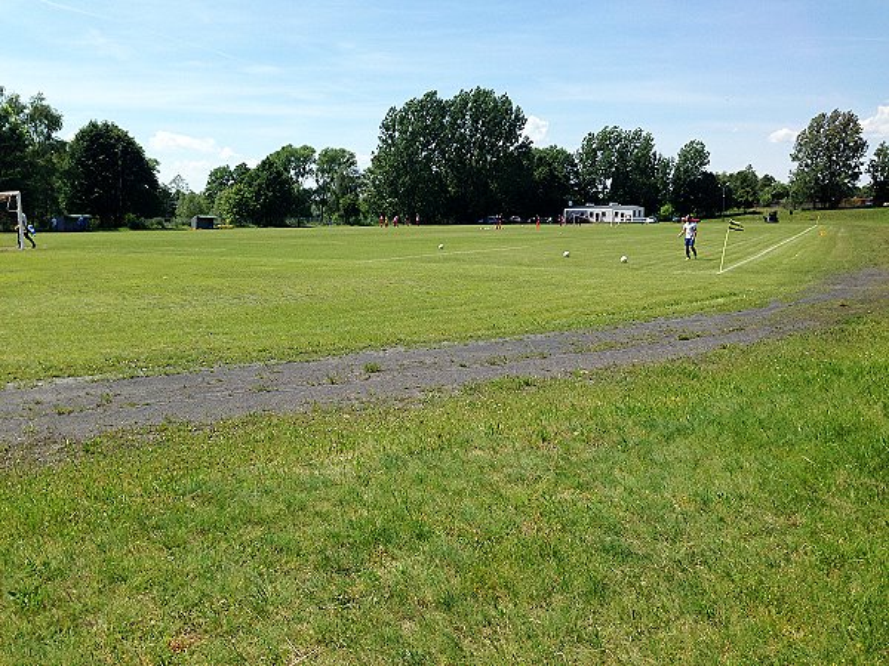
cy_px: 333
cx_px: 444
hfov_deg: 55.4
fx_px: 847
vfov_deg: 42.9
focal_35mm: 33
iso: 50
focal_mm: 4.12
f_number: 2.4
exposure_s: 1/1748
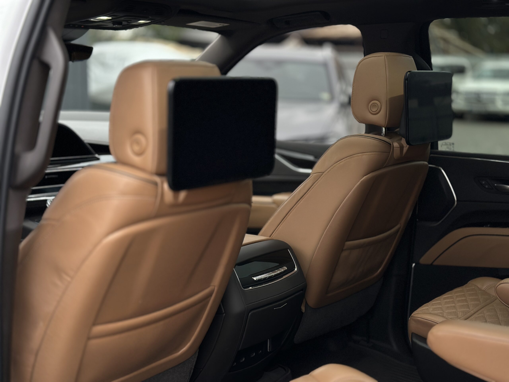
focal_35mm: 48
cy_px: 191
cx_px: 254
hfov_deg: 39.7
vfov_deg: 30.3
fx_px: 706
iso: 160
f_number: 1.78
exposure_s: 1/48
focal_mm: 6.86
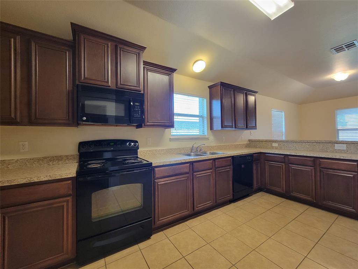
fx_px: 134
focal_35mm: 13
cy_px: 134
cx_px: 179
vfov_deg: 89.9
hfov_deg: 106.2
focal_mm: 2.2
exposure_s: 1/60
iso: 320
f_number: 2.2
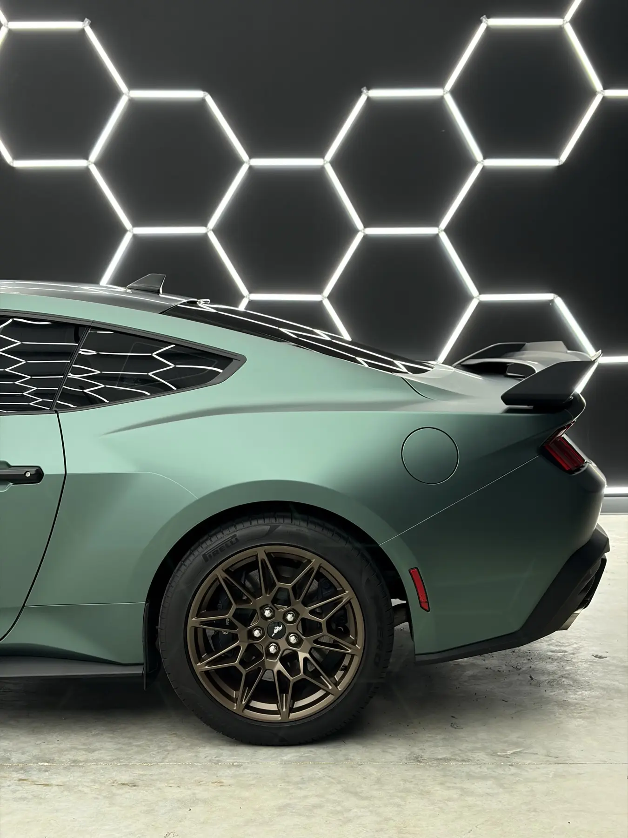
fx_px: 1258
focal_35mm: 52
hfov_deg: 28.0
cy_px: 419
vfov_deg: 36.8
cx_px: 314
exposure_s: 1/228
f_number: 1.6
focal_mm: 5.96
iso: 100
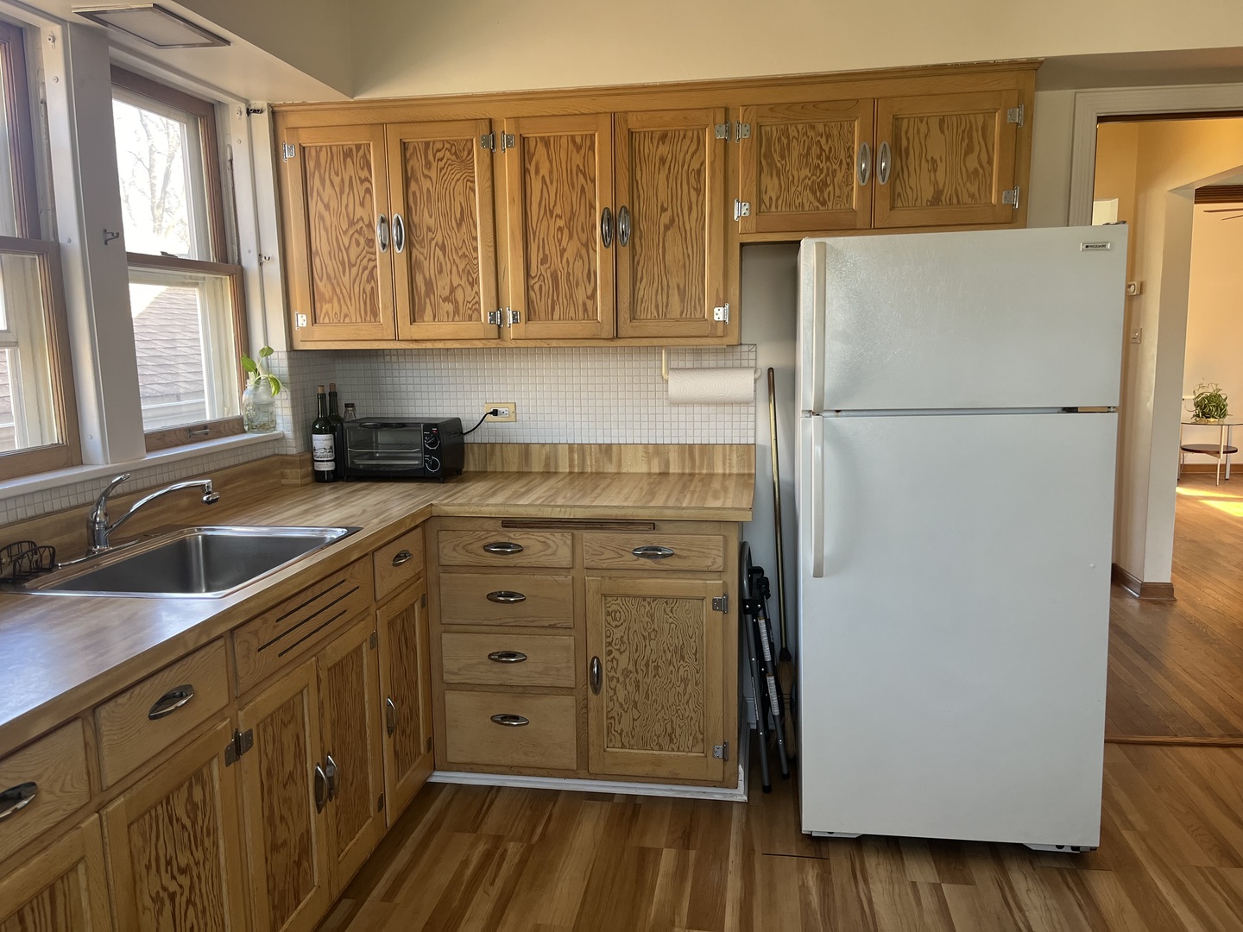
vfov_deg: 53.1
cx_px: 622
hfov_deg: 67.3
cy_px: 466
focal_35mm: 26
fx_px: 934
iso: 125
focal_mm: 5.1
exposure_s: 1/121
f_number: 1.6
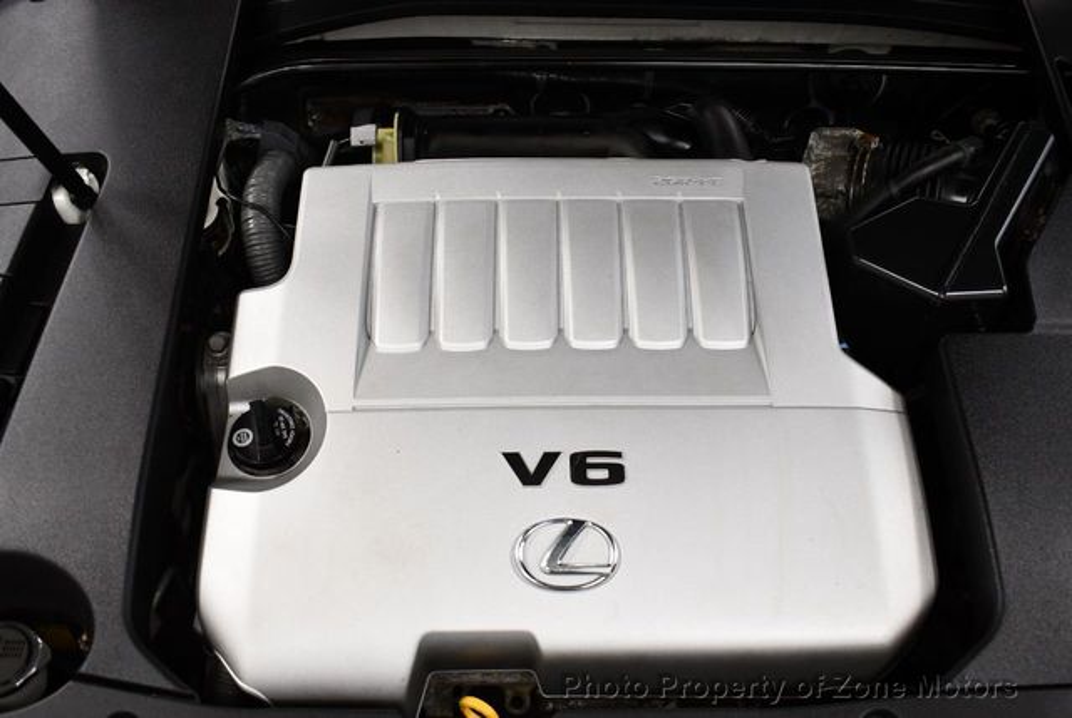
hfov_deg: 53.1
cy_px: 359
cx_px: 536
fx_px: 1074
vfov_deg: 37.0
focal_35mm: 36
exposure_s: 1/125
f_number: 3.5
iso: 1100
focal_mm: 18
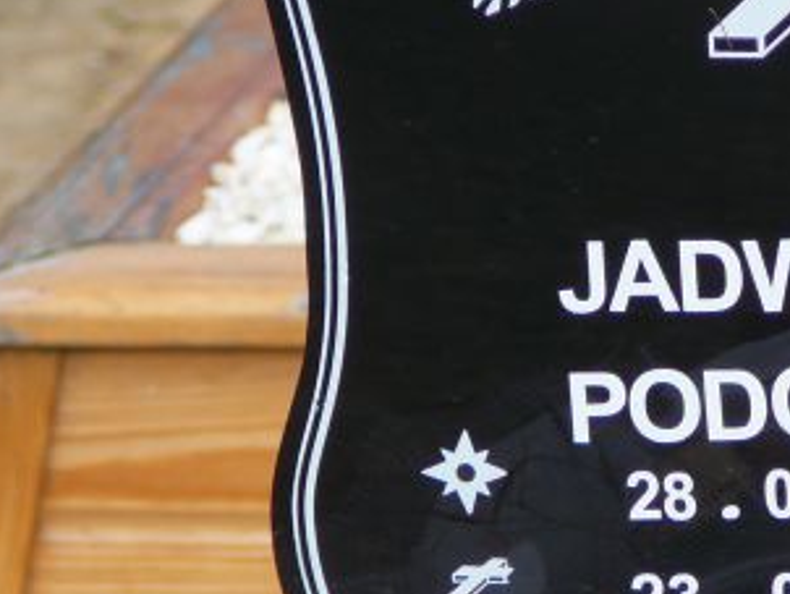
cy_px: 364
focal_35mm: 432
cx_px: 766
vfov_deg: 3.4
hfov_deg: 4.6
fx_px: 9867
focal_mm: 30.3
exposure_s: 1/250
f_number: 4.1
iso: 80
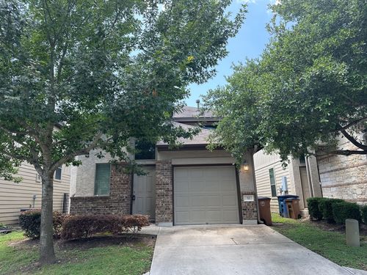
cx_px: 184
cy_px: 138
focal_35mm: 24
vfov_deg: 56.8
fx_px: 254
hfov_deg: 71.6
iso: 80
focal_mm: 6.86
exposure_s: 1/475
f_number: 1.78
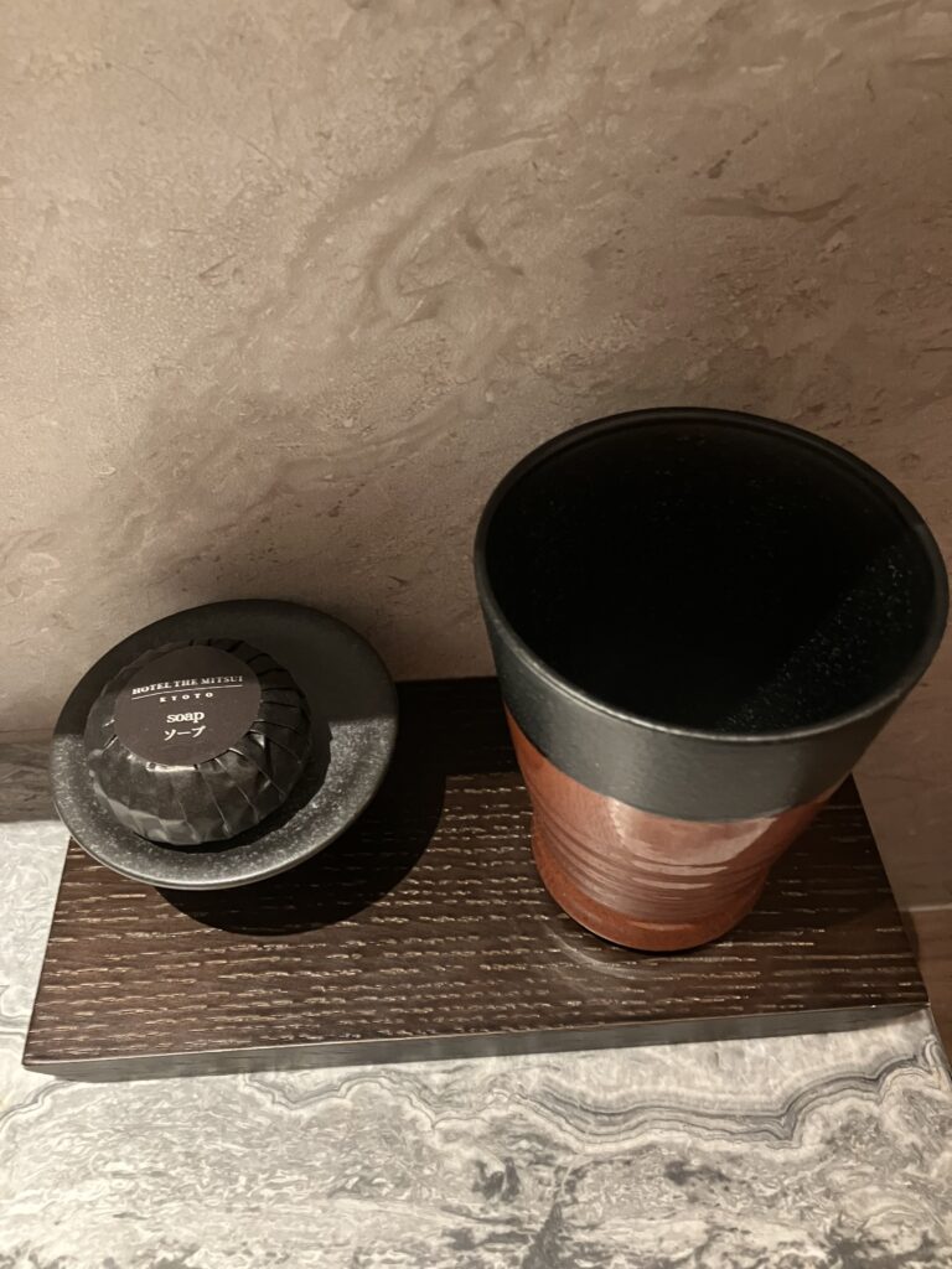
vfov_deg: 63.4
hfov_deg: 49.7
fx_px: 1027
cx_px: 476
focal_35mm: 28
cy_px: 634
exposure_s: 1/28
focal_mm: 3.99
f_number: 1.8
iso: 640
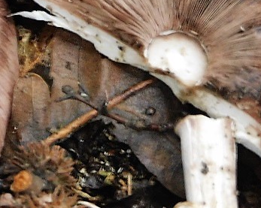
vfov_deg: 6.9
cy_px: 29
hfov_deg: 8.7
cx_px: 168
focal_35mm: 223
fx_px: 1721
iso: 800
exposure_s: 1/4
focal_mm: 17.6
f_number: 4.6
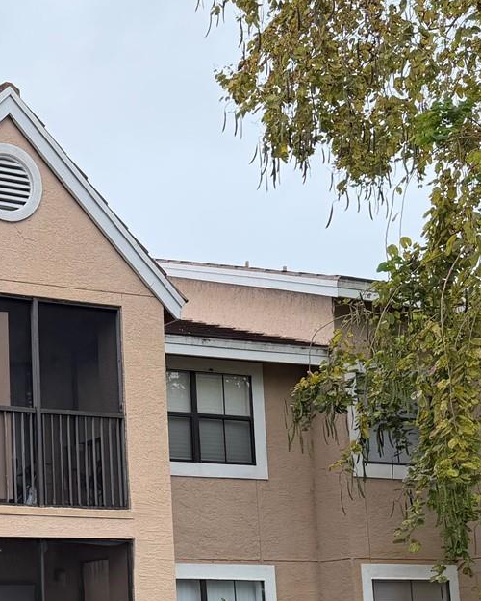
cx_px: -106
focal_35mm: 60
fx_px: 1068
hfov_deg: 23.1
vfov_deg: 30.7
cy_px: 483
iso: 100
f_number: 1.78
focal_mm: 6.76
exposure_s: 1/1727
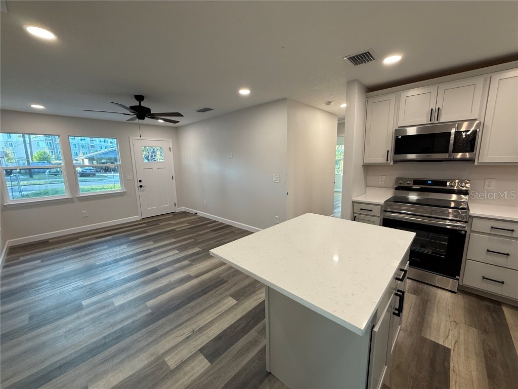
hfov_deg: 102.1
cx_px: 259
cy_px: 194
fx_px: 209
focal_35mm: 14
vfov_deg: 85.7
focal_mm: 2.22
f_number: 2.2
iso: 125
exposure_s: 1/120
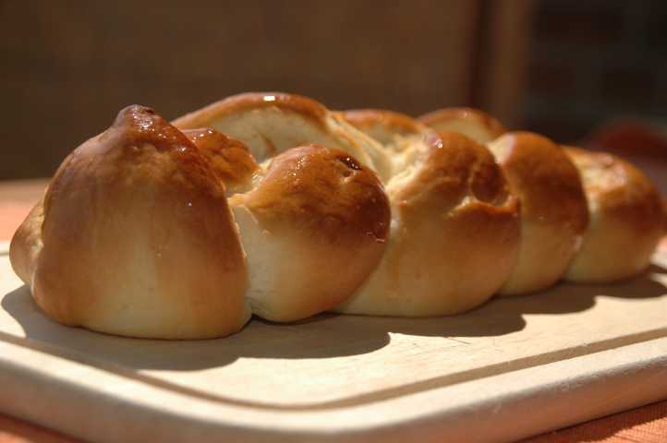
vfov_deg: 14.0
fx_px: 1805
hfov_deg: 20.9
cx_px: 334
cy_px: 222
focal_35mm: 98
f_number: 5.3
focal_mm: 65
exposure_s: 1/400
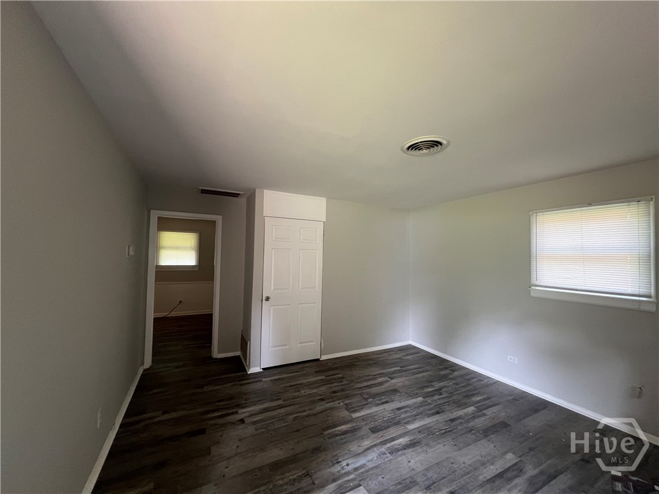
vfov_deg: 89.9
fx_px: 247
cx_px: 330
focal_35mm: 13
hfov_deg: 106.2
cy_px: 247
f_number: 1.8
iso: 250
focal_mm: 1.57
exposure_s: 1/79
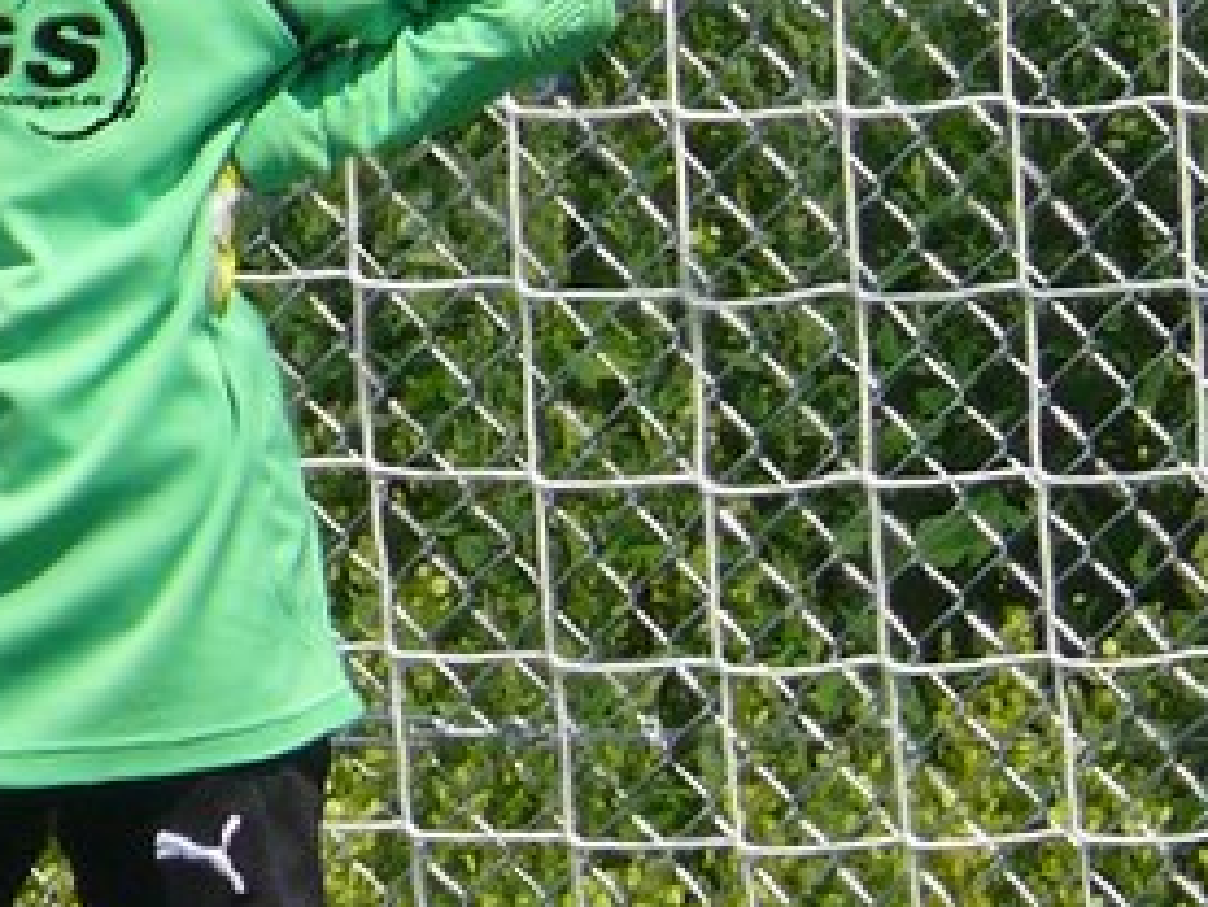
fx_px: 62284
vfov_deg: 0.8
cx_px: -693
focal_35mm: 1784
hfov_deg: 1.1
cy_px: 506
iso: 100
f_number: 6.3
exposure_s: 1/400
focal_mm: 73.3
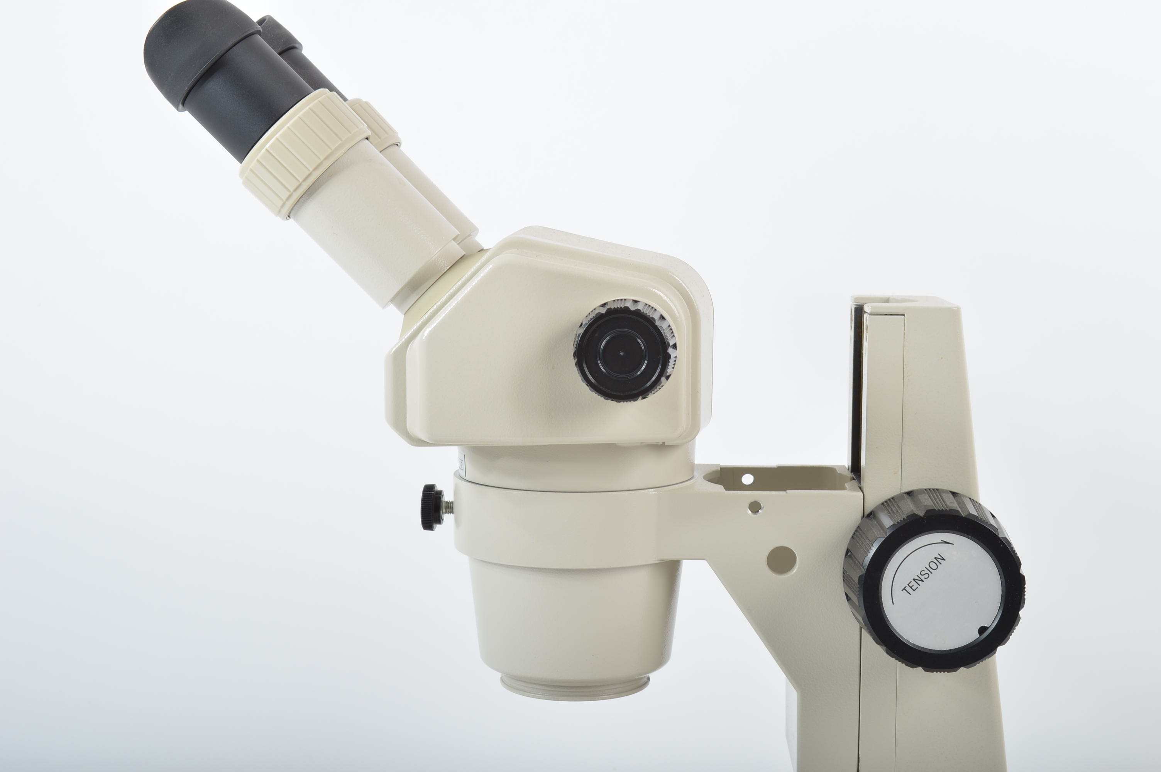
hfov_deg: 35.1
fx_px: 1837
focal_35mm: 57
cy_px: 386
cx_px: 580
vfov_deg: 23.7
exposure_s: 1/200
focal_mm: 38
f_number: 13
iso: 100
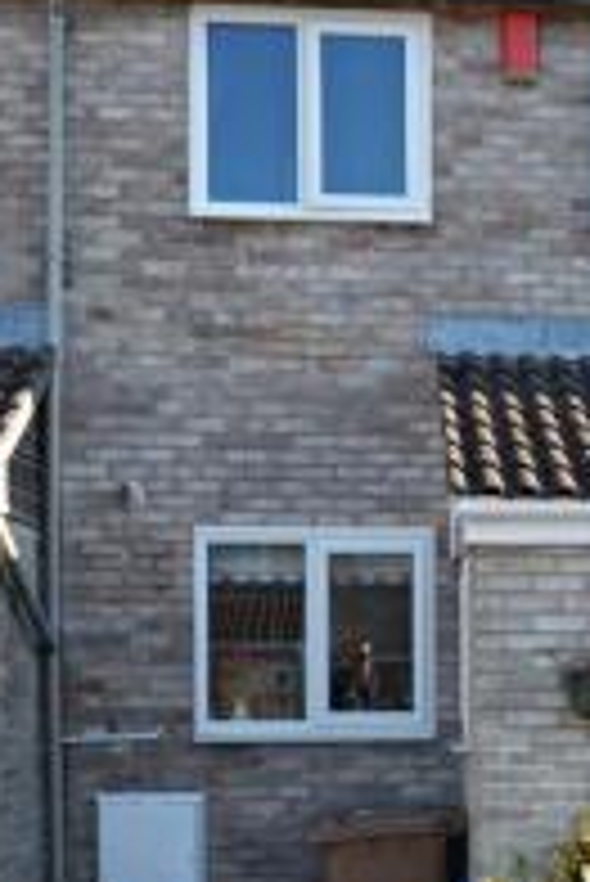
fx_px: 1720
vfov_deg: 28.2
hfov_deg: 18.9
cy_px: 709
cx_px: 597
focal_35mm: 70
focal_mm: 21
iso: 160
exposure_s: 1/60
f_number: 11
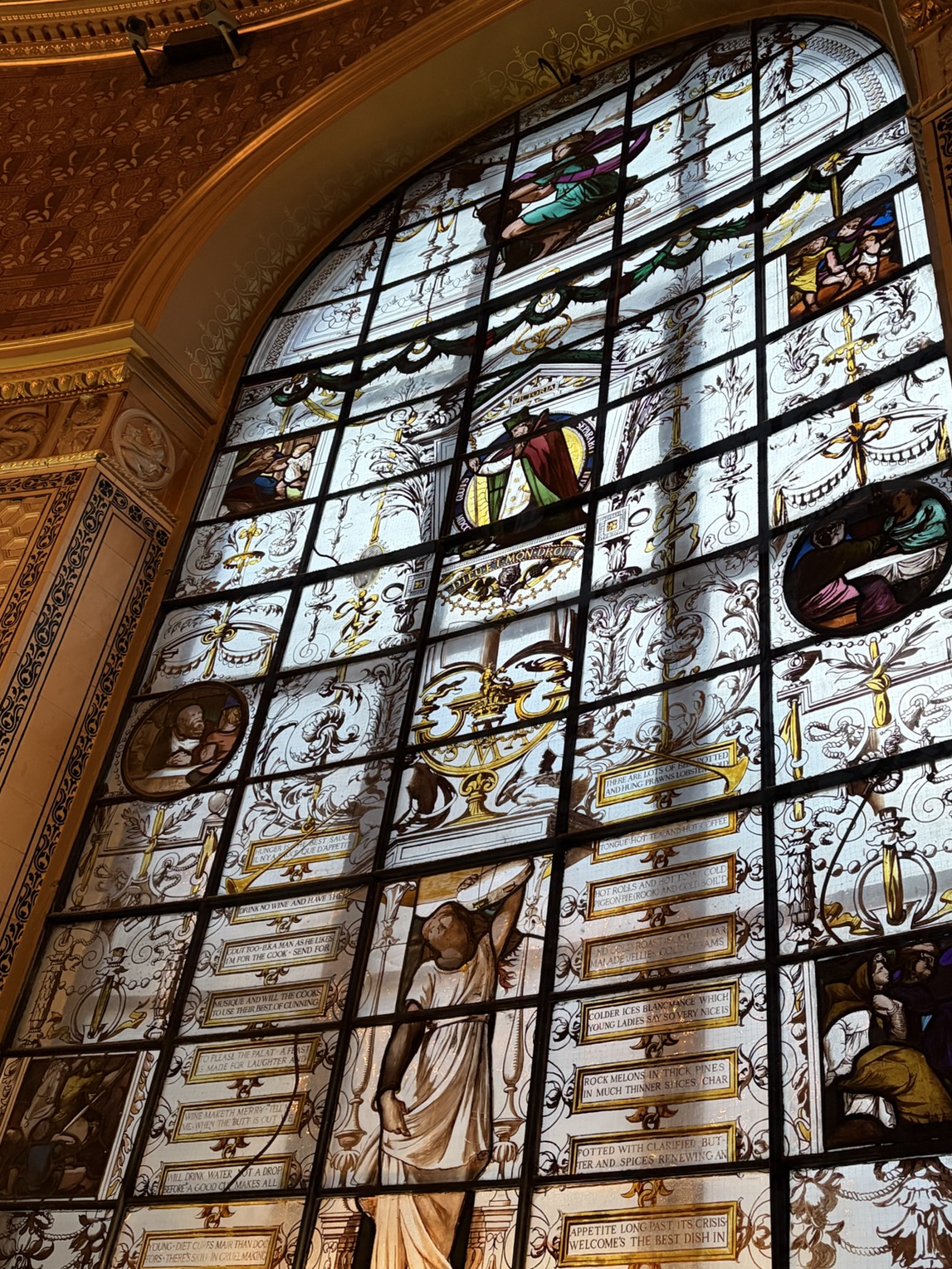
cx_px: 543
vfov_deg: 54.0
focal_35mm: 34
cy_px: 646
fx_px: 1247
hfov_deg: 41.7
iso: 200
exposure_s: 1/50
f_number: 1.6
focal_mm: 5.96
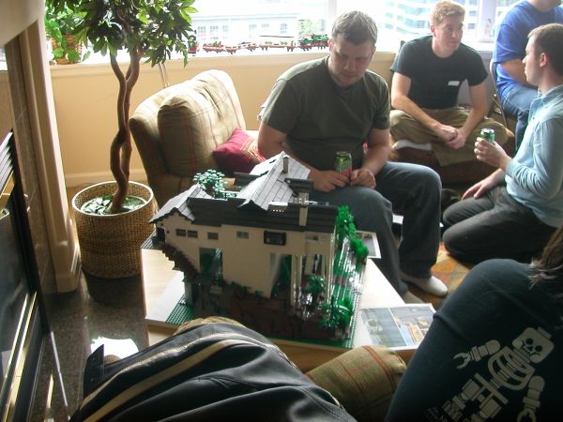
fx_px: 602
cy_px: 211
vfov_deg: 38.7
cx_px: 282
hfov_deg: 50.1
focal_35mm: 37
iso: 100
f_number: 2.7
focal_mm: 5.6
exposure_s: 1/65
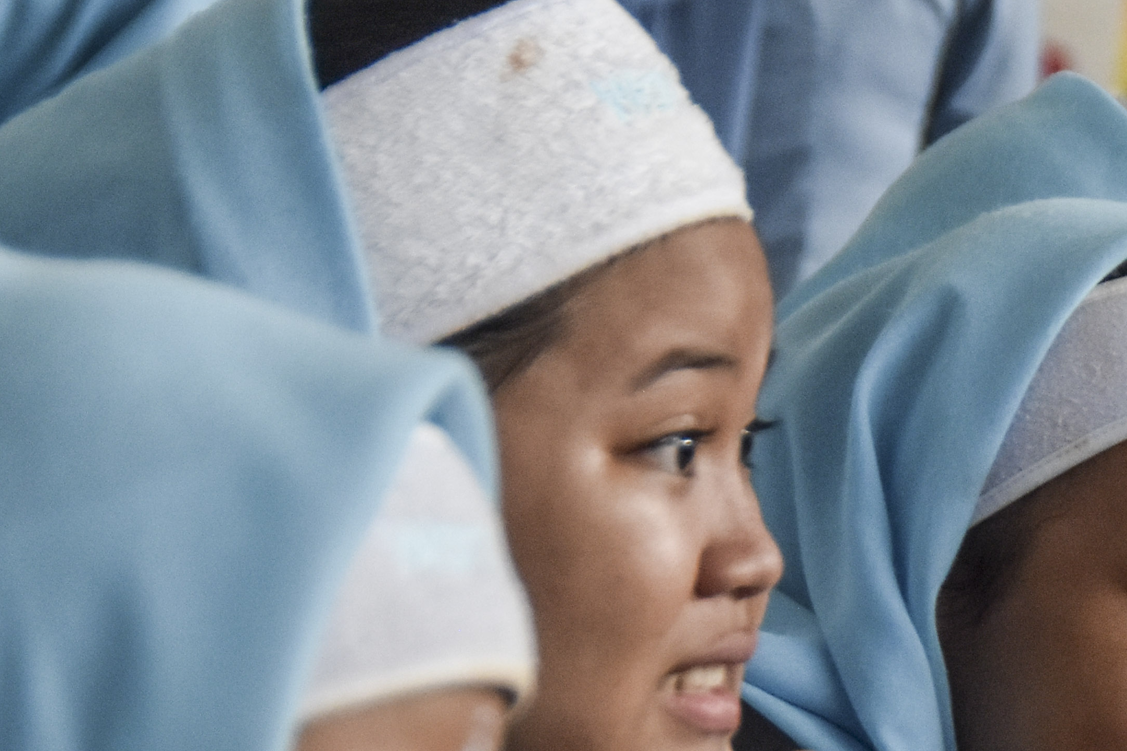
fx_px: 10675
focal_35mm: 341
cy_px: 1040
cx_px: 1237
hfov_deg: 6.0
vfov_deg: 4.0
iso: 800
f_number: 5
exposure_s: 1/160
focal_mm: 82
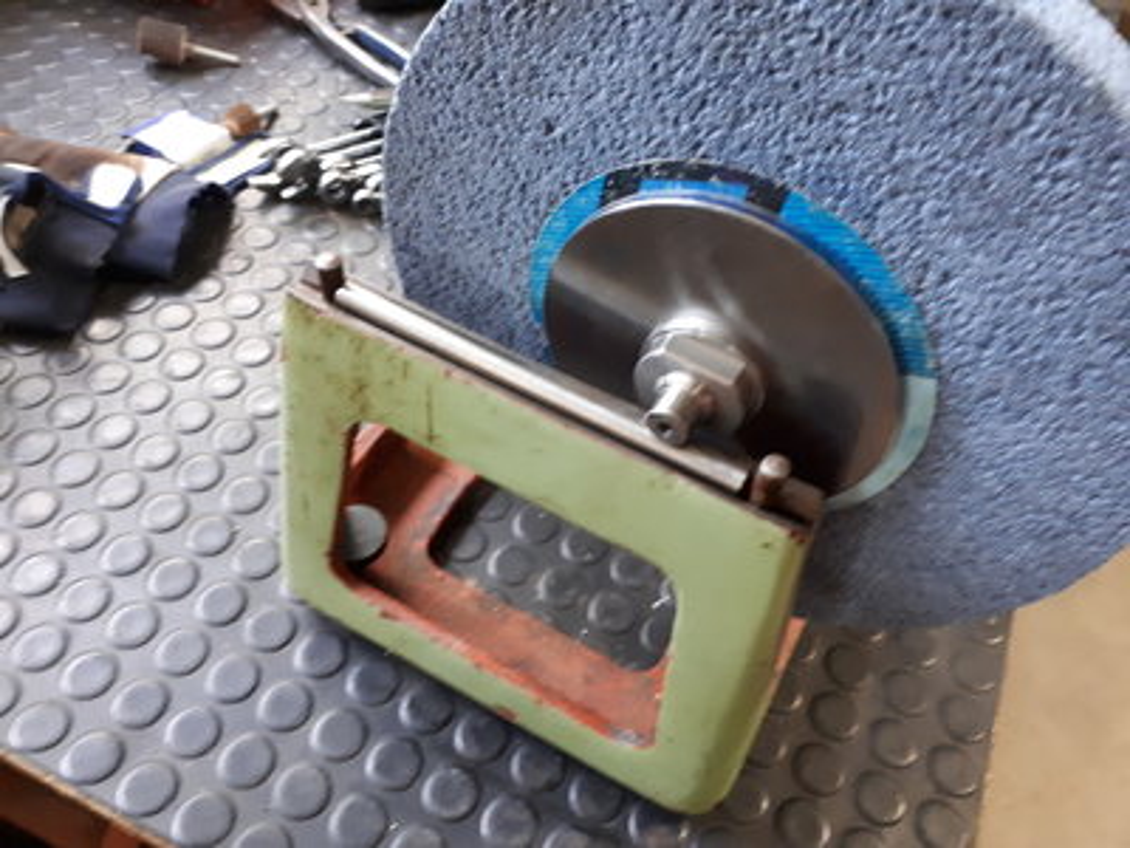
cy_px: 424
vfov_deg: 51.4
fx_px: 881
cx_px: 565
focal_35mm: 27
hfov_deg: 65.3
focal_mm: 3.6
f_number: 1.9
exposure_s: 1/17
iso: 320
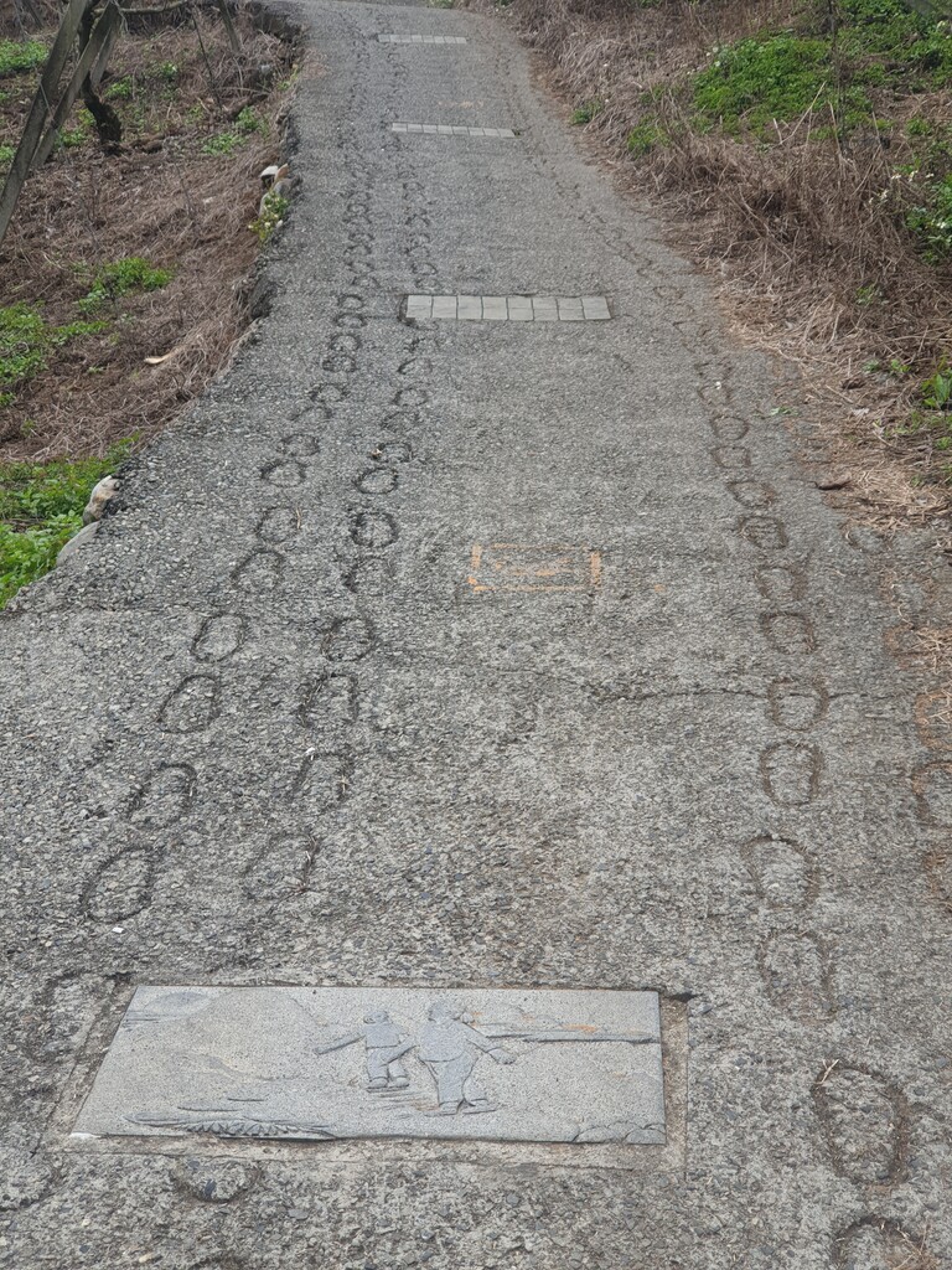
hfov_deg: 28.0
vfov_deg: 36.8
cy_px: 635
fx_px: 1907
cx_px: 476
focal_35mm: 52
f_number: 2.4
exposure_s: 1/262
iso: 100
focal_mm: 6
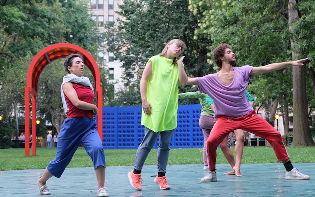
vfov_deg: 15.7
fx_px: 712
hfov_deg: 24.9
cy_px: 96
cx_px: 164
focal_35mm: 83
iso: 800
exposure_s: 1/70
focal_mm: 48.4
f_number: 4
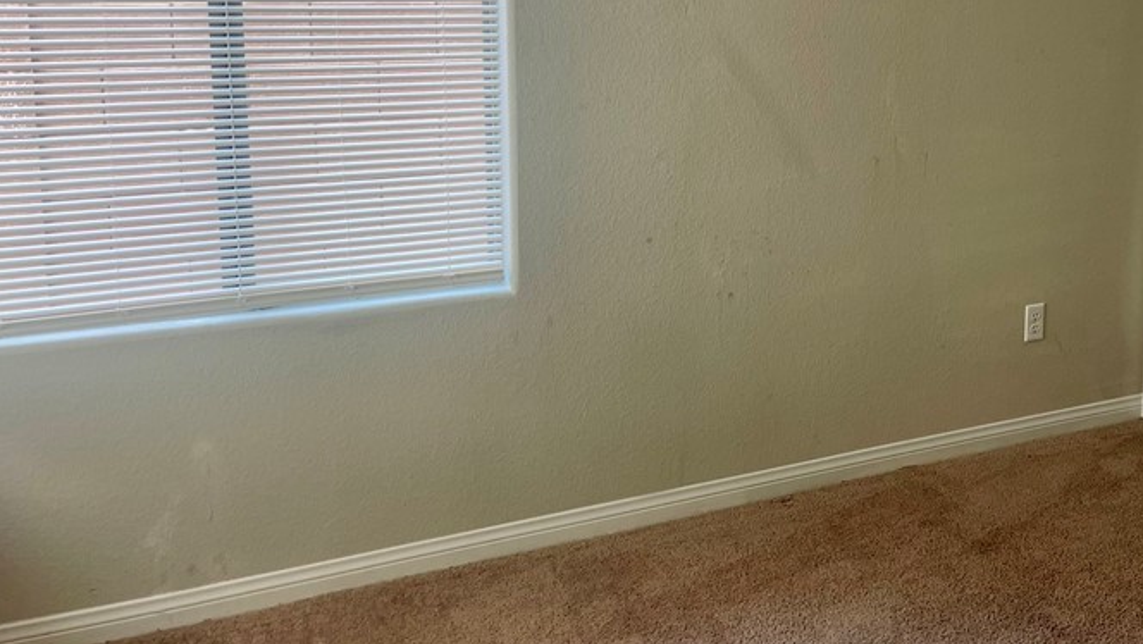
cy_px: 134
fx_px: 1273
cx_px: 840
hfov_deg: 46.8
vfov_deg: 27.8
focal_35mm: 42
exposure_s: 1/120
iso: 100
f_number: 1.6
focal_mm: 5.1
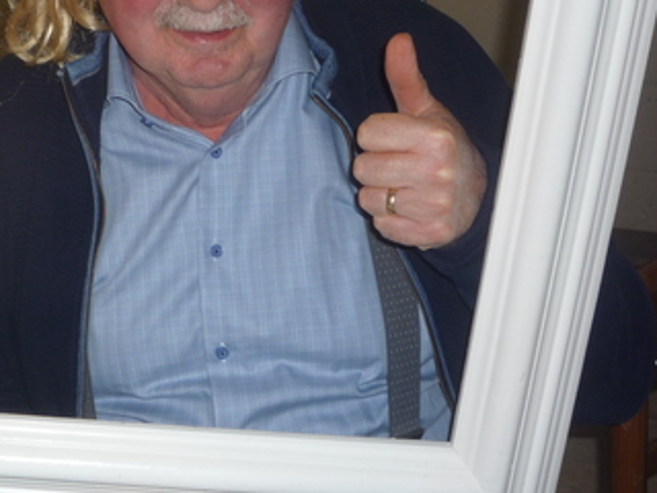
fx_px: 1423
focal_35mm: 75
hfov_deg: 25.1
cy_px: 90
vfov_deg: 19.4
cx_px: 49
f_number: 4.3
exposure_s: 1/30
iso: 100
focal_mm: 7
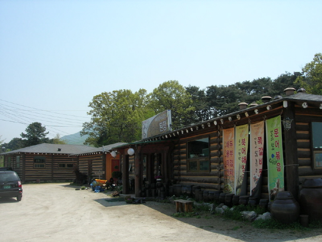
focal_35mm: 38
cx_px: 161
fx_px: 353
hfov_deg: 49.0
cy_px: 121
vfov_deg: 37.7
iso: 64
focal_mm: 7.8
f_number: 4.8
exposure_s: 1/590
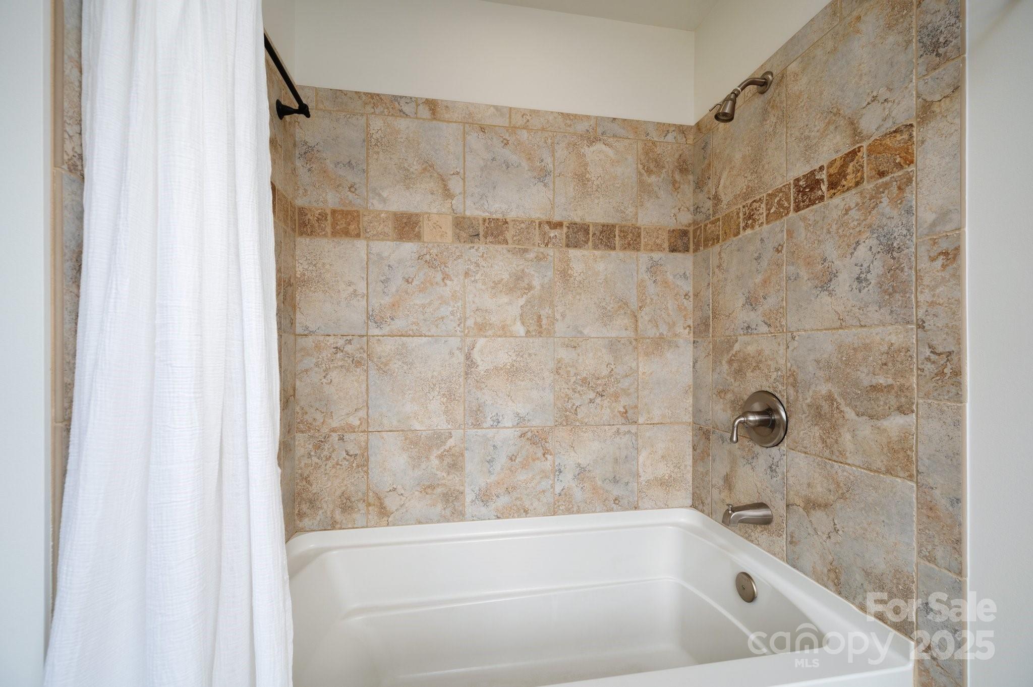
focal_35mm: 14
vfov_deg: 81.1
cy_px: 344
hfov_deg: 104.3
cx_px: 516
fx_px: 401
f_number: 8
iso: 200
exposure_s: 1/15
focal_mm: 14
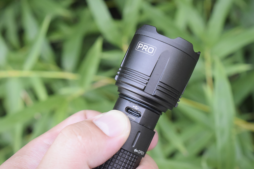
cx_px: 127
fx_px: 582
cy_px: 84
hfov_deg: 24.6
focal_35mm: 82
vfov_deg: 16.6
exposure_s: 1/320
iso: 3200
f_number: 9
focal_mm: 55
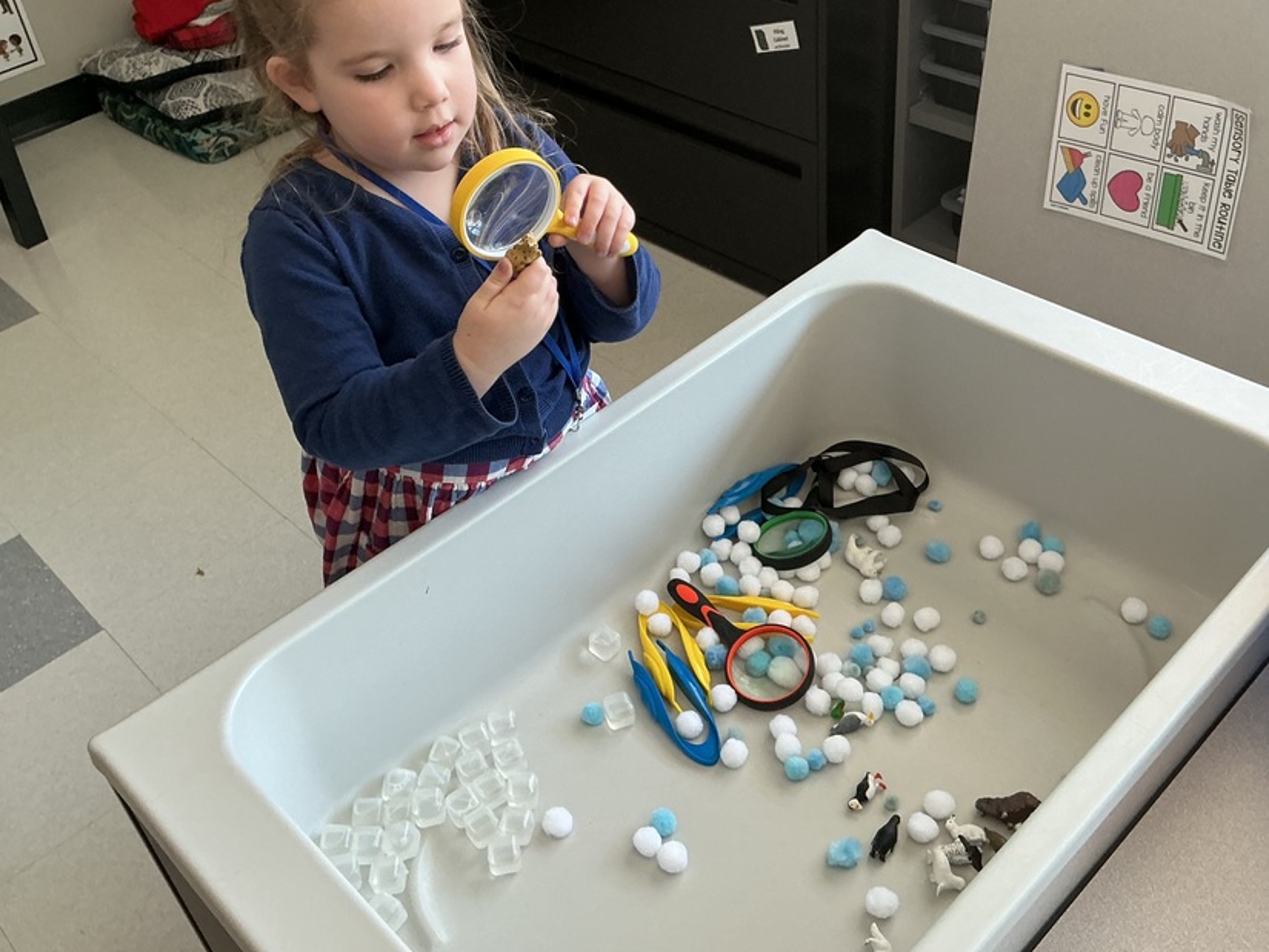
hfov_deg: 51.3
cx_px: 652
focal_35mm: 36
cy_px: 411
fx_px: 1320
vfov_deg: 39.6
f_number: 1.8
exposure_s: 1/60
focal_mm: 3
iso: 64
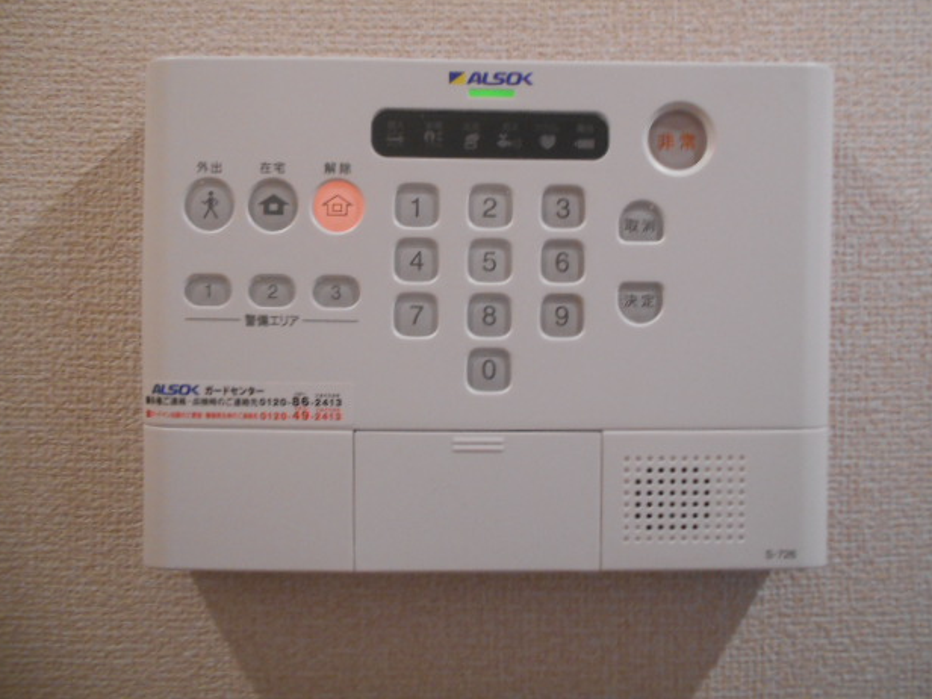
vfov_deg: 51.3
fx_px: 727
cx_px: 460
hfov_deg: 65.3
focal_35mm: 27
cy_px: 360
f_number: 3.2
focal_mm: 4.6
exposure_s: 1/30
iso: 280
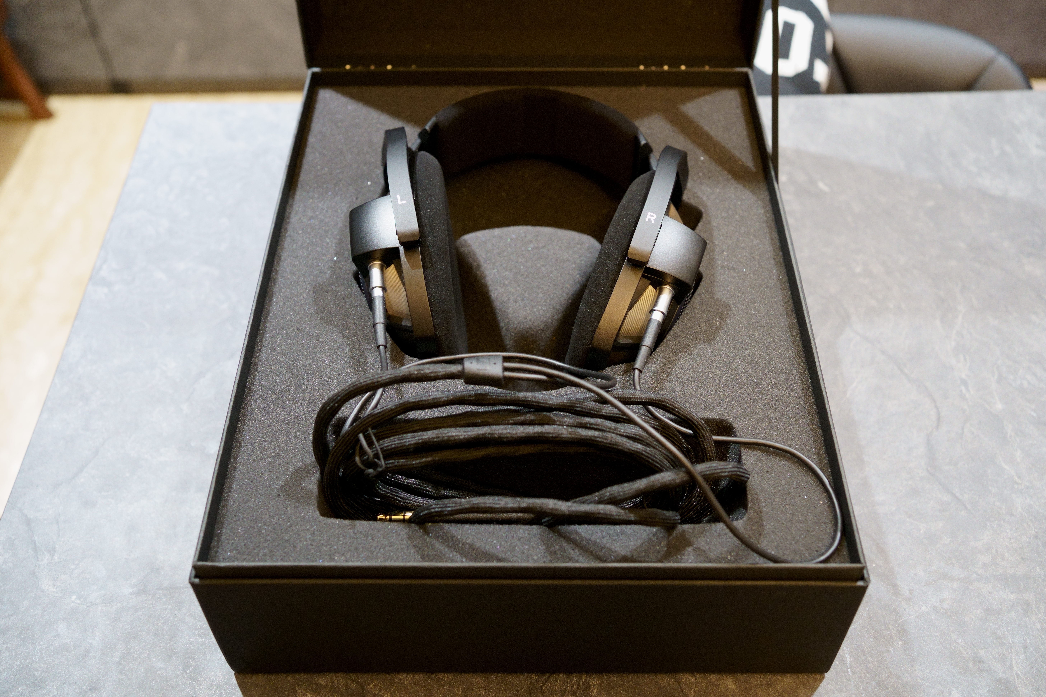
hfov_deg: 54.4
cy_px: 348
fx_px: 1017
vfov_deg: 37.9
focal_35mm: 35
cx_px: 523
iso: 2500
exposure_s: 1/40
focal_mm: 35
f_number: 5
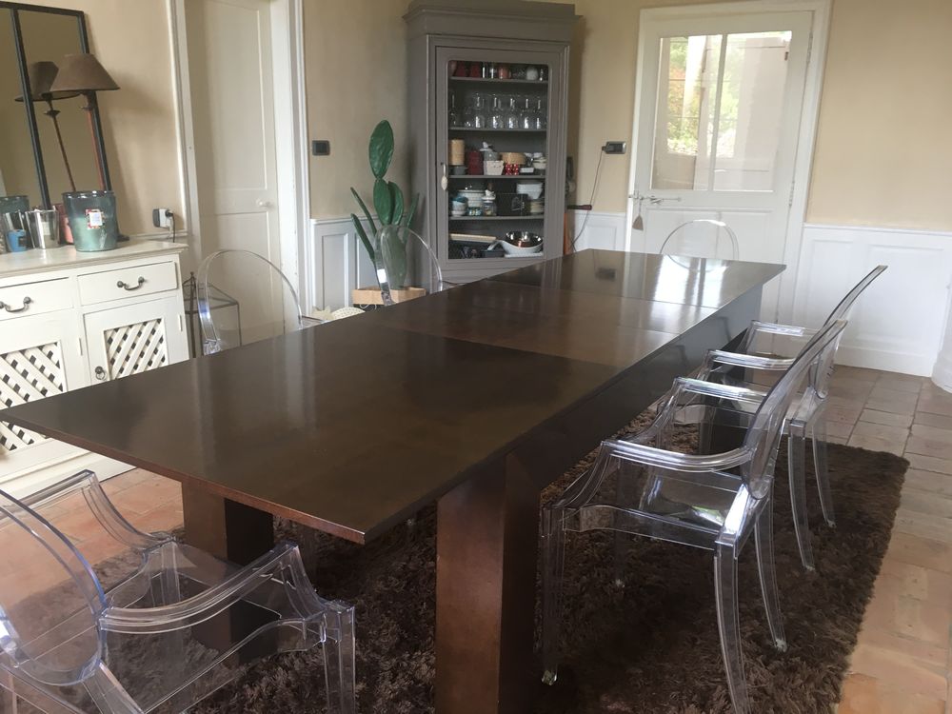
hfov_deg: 61.7
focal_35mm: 29
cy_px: 357
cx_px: 476
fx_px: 798
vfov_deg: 48.2
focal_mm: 4.15
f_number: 2.2
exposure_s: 1/33
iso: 80
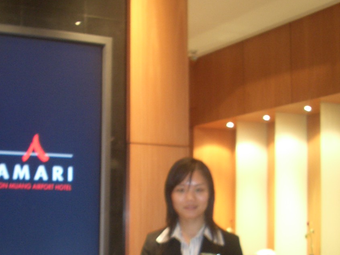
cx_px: 84
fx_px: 648
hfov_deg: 28.9
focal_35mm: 66
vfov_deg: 22.0
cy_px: 204
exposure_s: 1/3.33
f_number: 2.6
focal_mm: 5.8
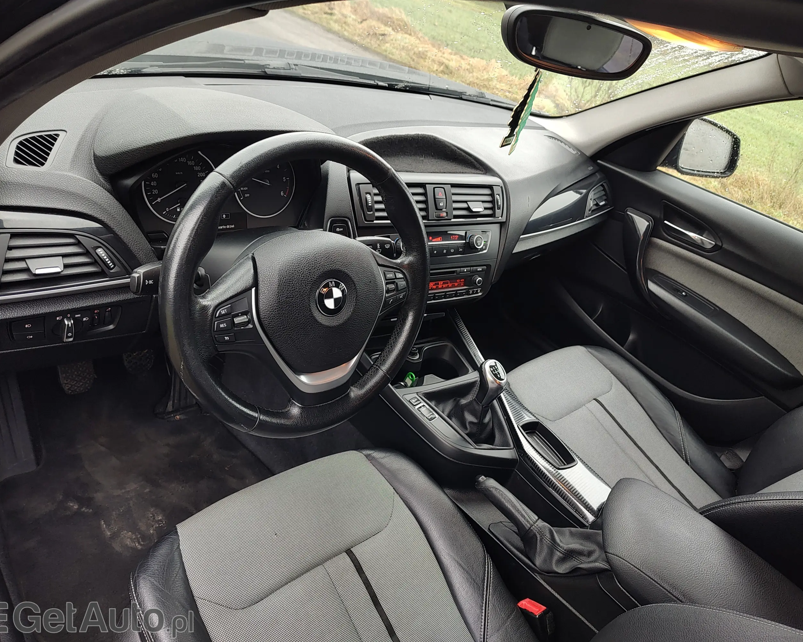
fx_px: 570
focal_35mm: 24
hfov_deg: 70.3
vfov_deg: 58.8
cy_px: 321
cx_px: 403
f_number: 1.8
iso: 247
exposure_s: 1/50
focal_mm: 5.56
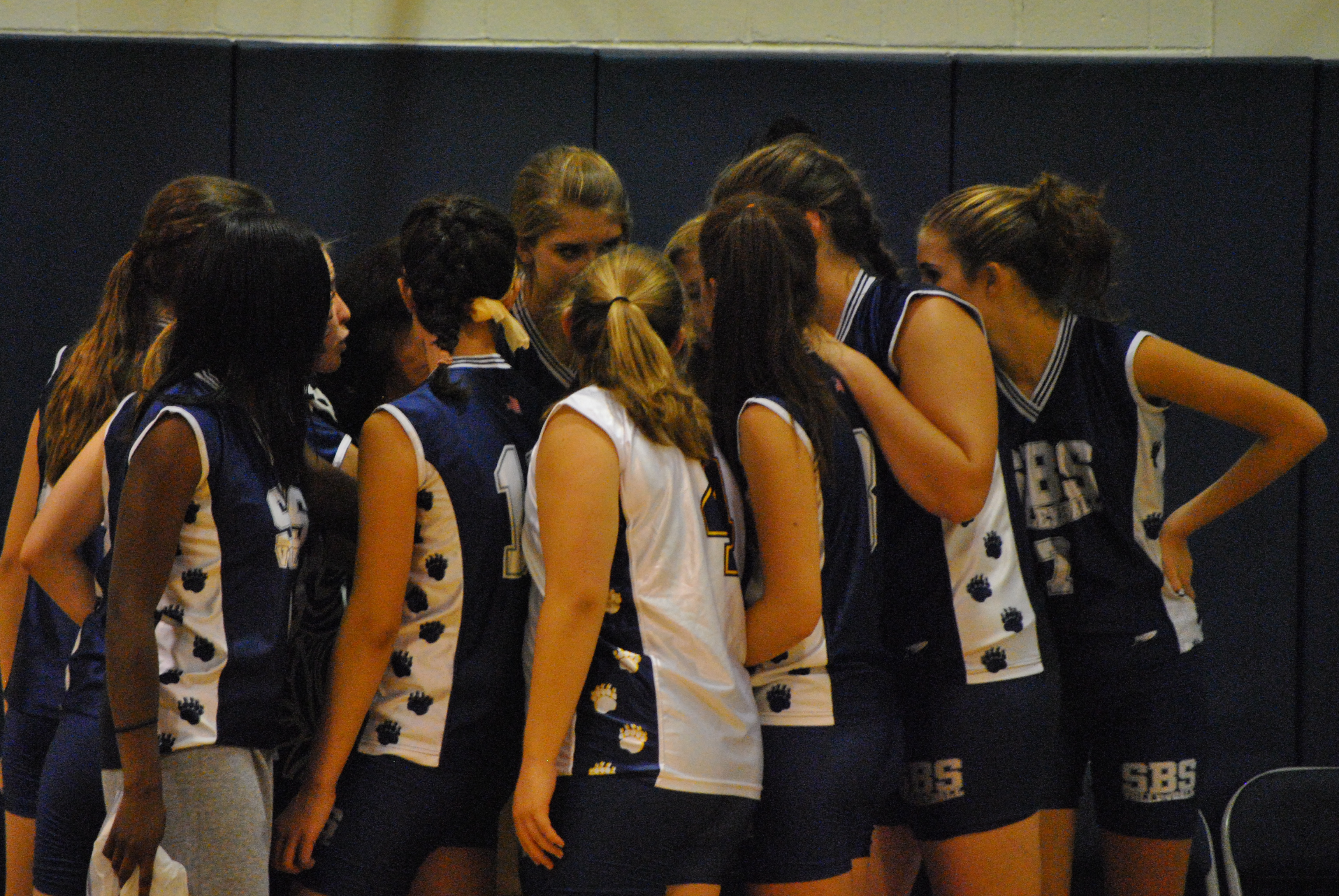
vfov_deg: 4.6
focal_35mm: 300
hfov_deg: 6.9
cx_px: 670
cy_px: 448
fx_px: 11170
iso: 1600
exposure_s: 1/100
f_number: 5.6
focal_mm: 200
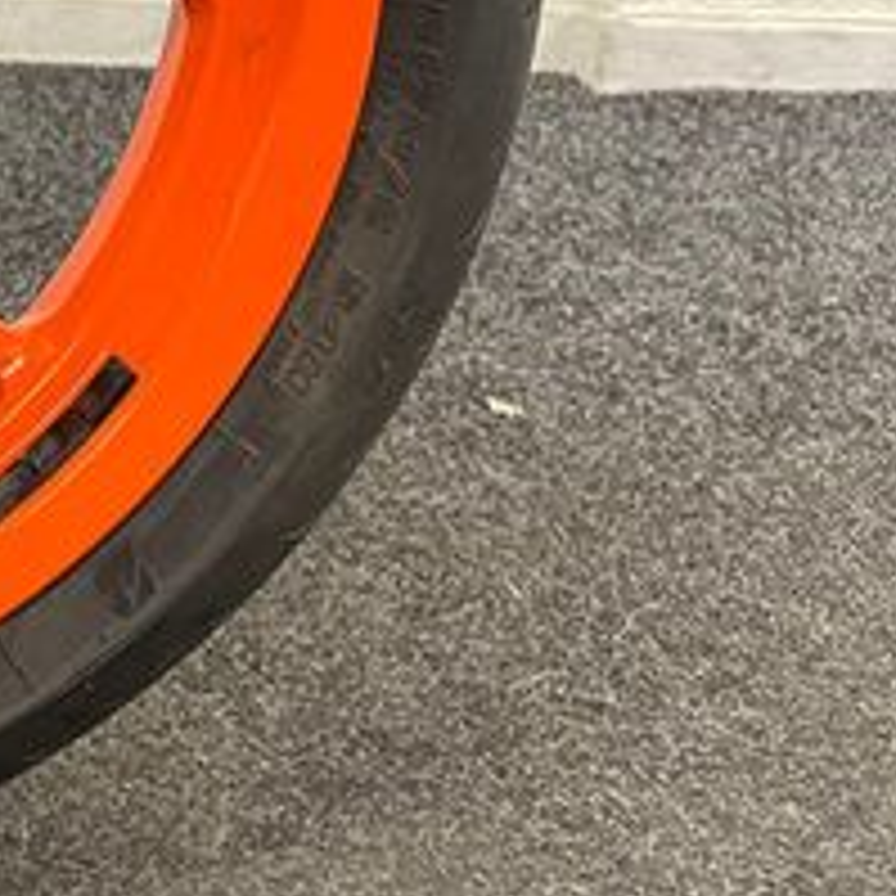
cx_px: -518
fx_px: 2167
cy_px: -162
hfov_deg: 19.7
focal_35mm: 74
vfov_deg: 21.7
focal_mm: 5.1
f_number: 1.6
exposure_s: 1/50
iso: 320
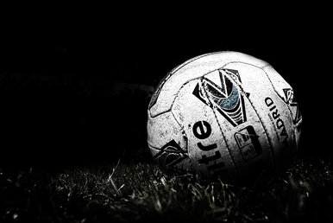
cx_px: 166
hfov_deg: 57.2
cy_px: 112
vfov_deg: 40.0
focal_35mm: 33
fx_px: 305
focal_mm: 22
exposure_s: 1/125
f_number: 5.6
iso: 100
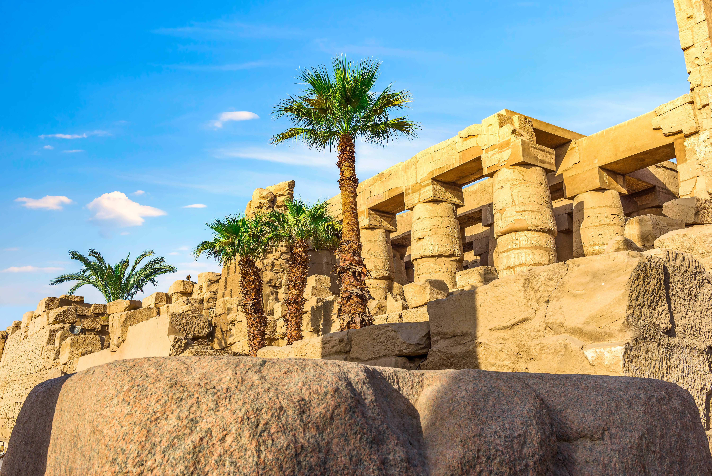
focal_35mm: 32
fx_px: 633
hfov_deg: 58.7
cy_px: 238
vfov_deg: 41.1
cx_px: 356
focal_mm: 32
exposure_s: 1/500
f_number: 9
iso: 160
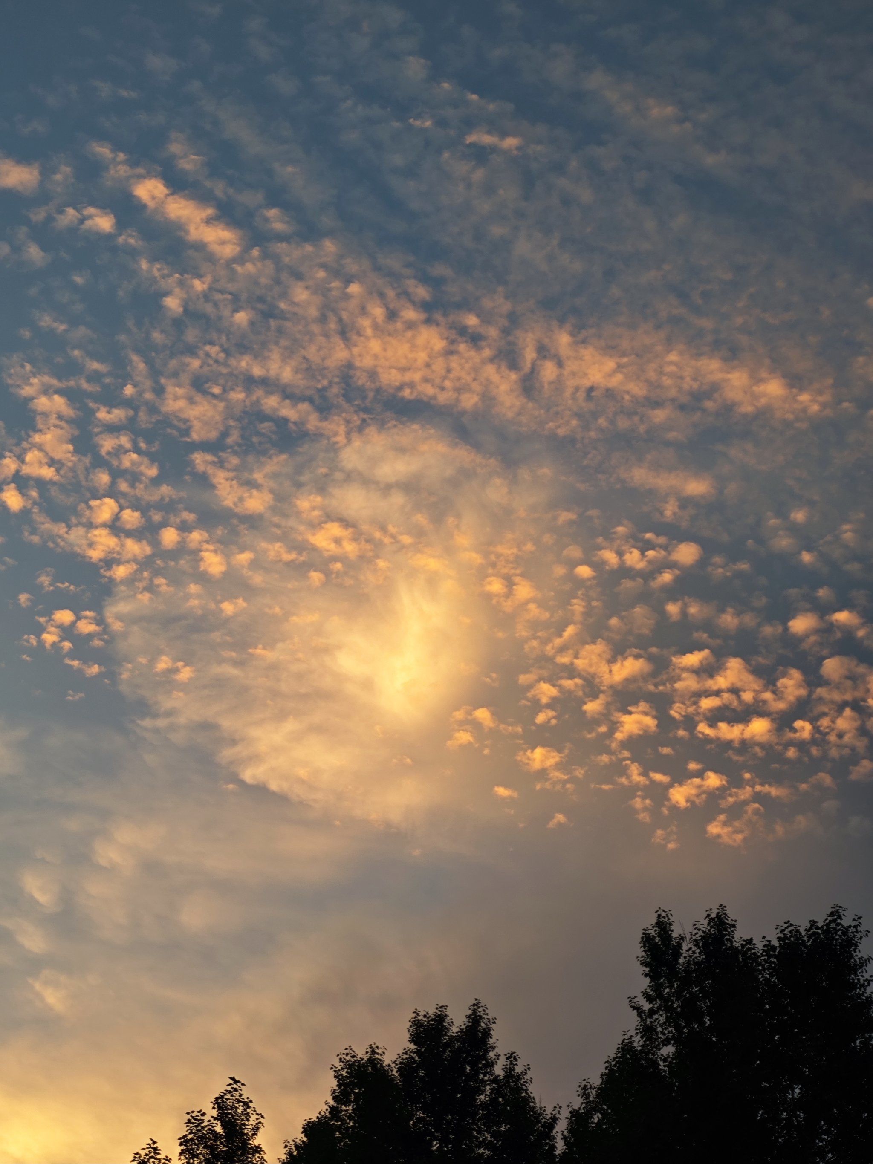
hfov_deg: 19.6
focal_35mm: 75
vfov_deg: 26.0
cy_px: 582
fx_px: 2522
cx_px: 436
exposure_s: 1/100
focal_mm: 9
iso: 64
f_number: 2
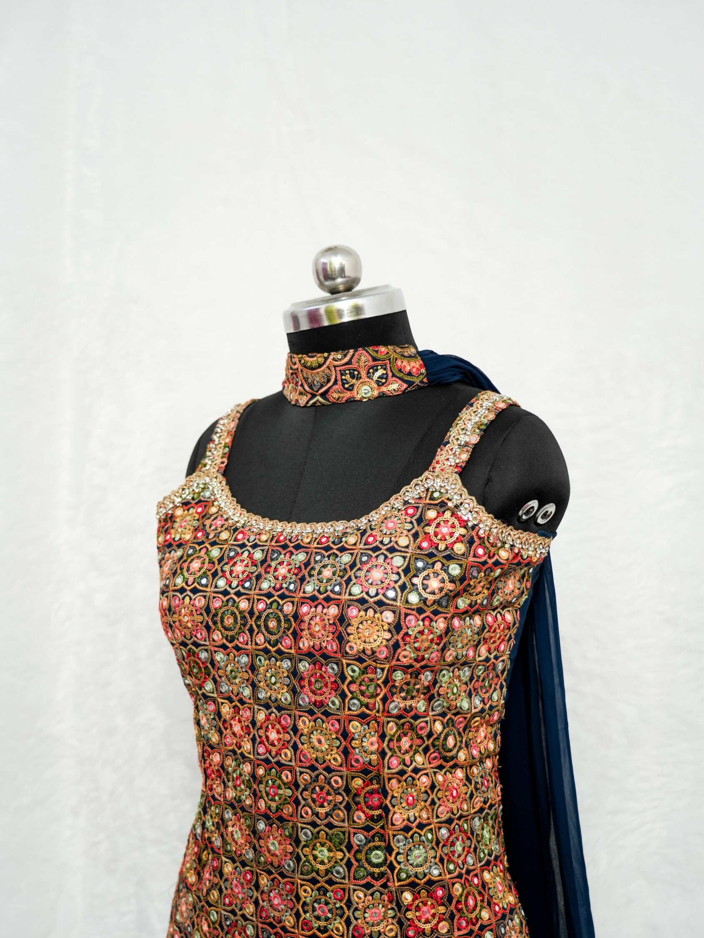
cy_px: 511
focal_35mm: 47
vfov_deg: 40.4
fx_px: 1274
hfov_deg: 30.9
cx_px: 349
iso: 320
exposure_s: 1/200
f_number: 4
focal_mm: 43
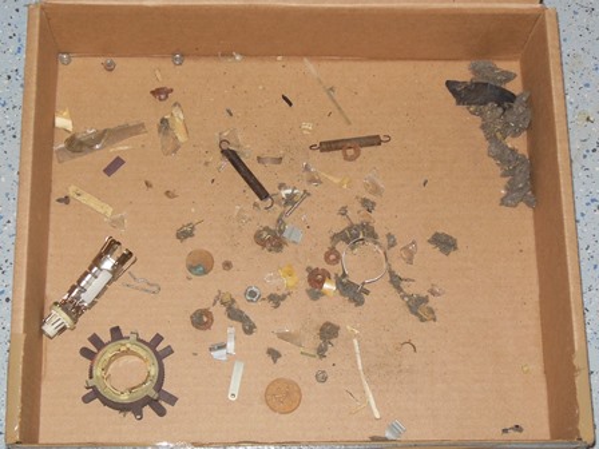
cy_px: 224
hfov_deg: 38.2
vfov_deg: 29.1
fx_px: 865
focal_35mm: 50
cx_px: 300
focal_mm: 8.9
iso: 200
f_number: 4
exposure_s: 1/60
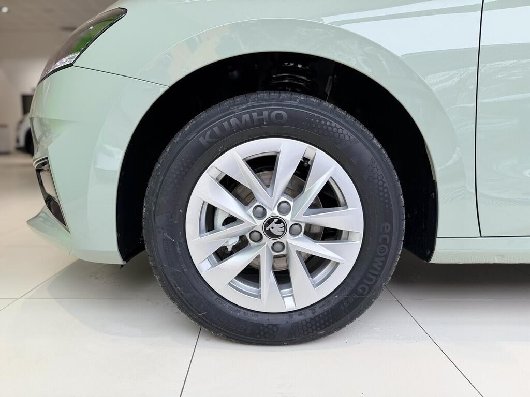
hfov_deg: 71.6
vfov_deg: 56.8
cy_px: 198
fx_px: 367
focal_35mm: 24
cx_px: 265
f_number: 1.78
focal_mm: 6.76
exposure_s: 1/176
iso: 64
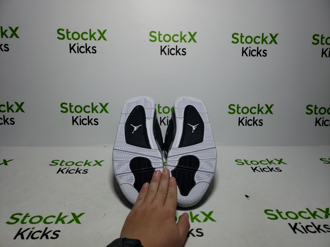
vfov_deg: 53.1
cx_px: 165
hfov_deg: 67.3
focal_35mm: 26
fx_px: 248
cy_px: 124
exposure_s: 1/1167
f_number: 1.5
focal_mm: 4.3
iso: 50
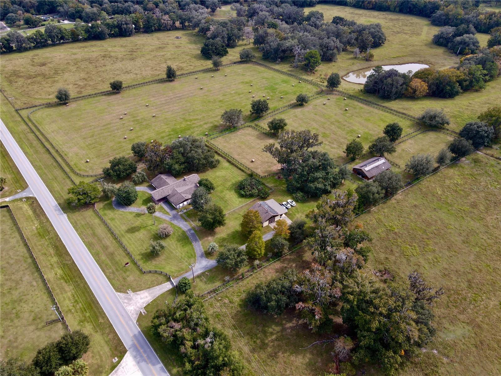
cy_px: 188
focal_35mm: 24
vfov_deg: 56.8
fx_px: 347
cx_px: 250
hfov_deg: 71.6
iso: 100
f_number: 2.8
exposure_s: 1/160
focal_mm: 4.5
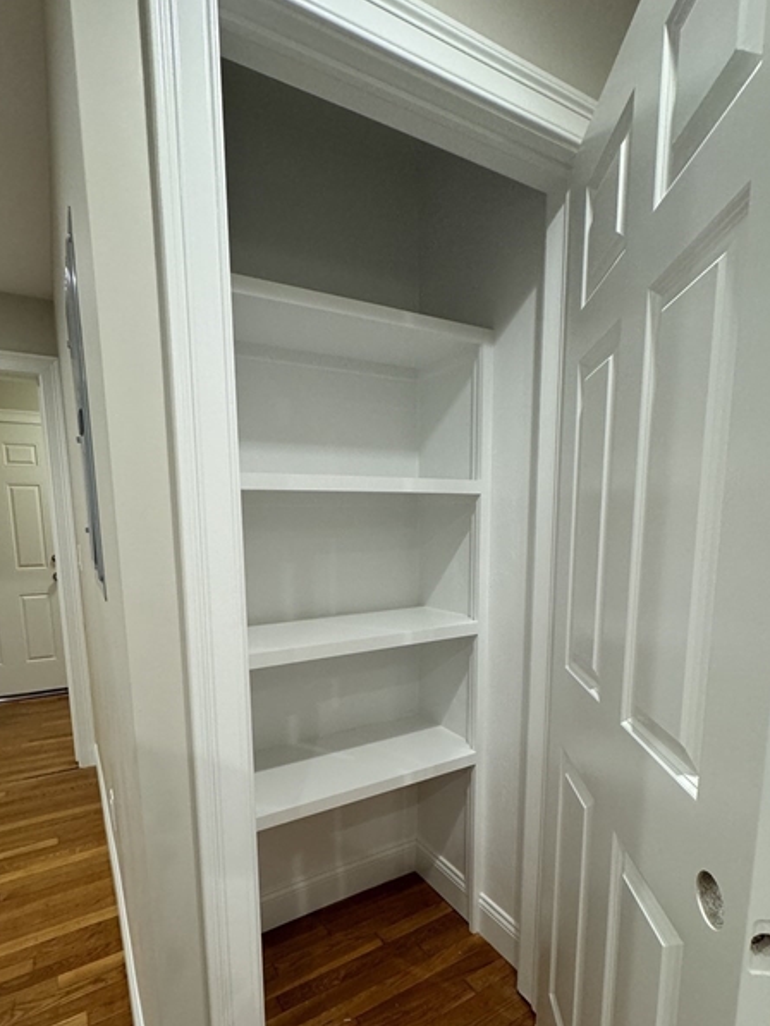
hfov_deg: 71.5
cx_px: 359
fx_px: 534
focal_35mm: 18
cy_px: 603
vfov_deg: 86.9
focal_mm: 2.22
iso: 320
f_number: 2.2
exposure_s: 1/120
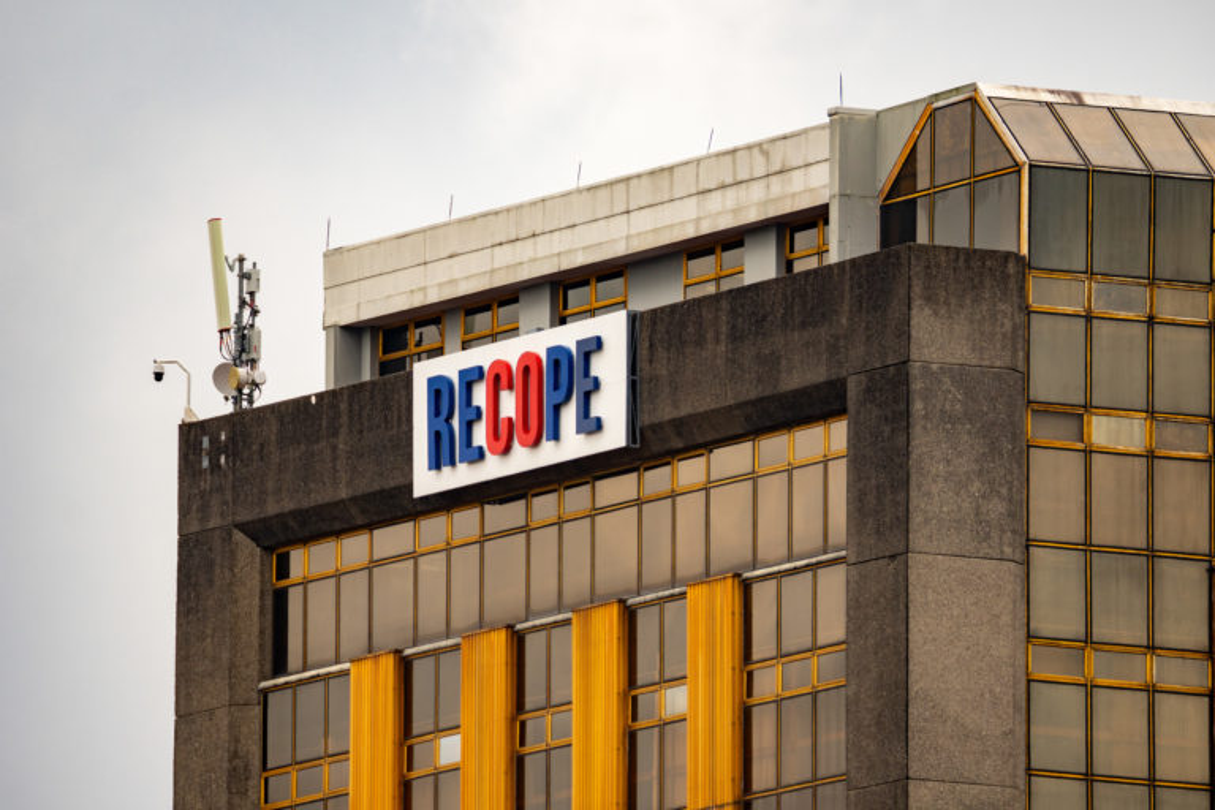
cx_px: 608
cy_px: 405
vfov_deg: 2.3
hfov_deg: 3.4
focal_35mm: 600
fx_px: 20248
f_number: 6.3
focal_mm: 400
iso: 250
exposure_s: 1/500
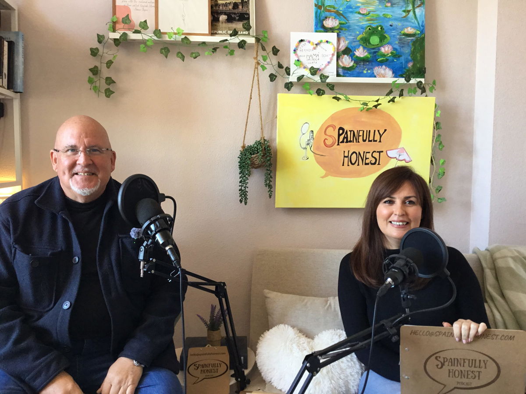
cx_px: 263
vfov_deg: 45.4
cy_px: 197
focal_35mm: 31
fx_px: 471
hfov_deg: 58.4
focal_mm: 3.3
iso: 100
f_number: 2.4
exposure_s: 1/33
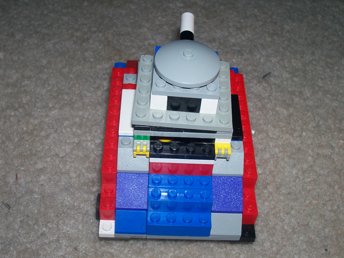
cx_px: 172
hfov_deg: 36.2
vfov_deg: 27.5
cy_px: 129
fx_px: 527
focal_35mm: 53
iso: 80
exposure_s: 1/73.3
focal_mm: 8.7
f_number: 3.2
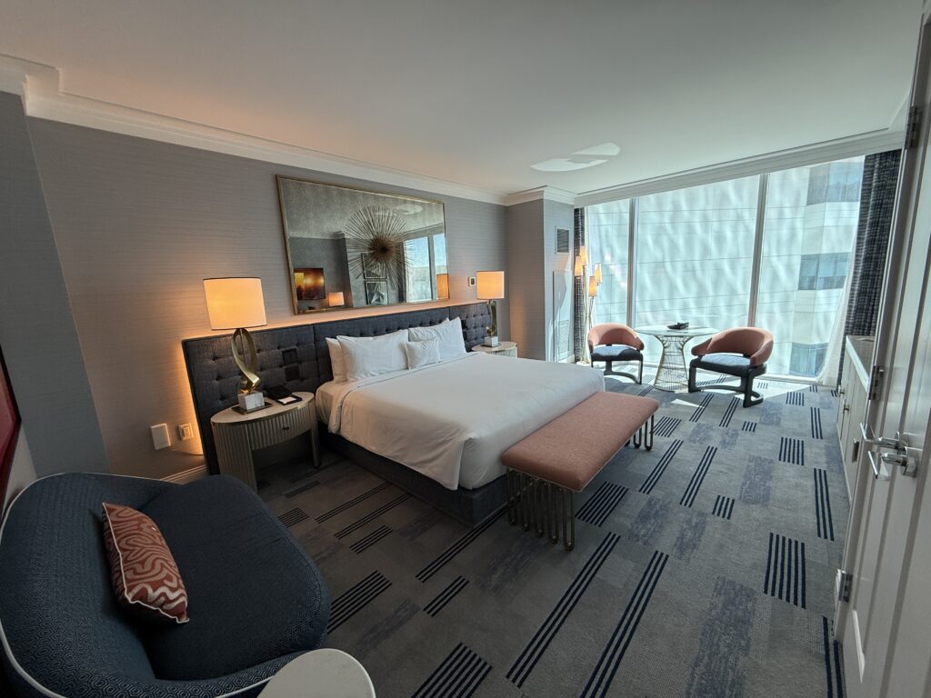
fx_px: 377
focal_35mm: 14
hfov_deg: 102.1
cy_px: 349
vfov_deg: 85.7
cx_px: 466
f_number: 2.2
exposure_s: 1/120
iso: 80
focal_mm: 2.22
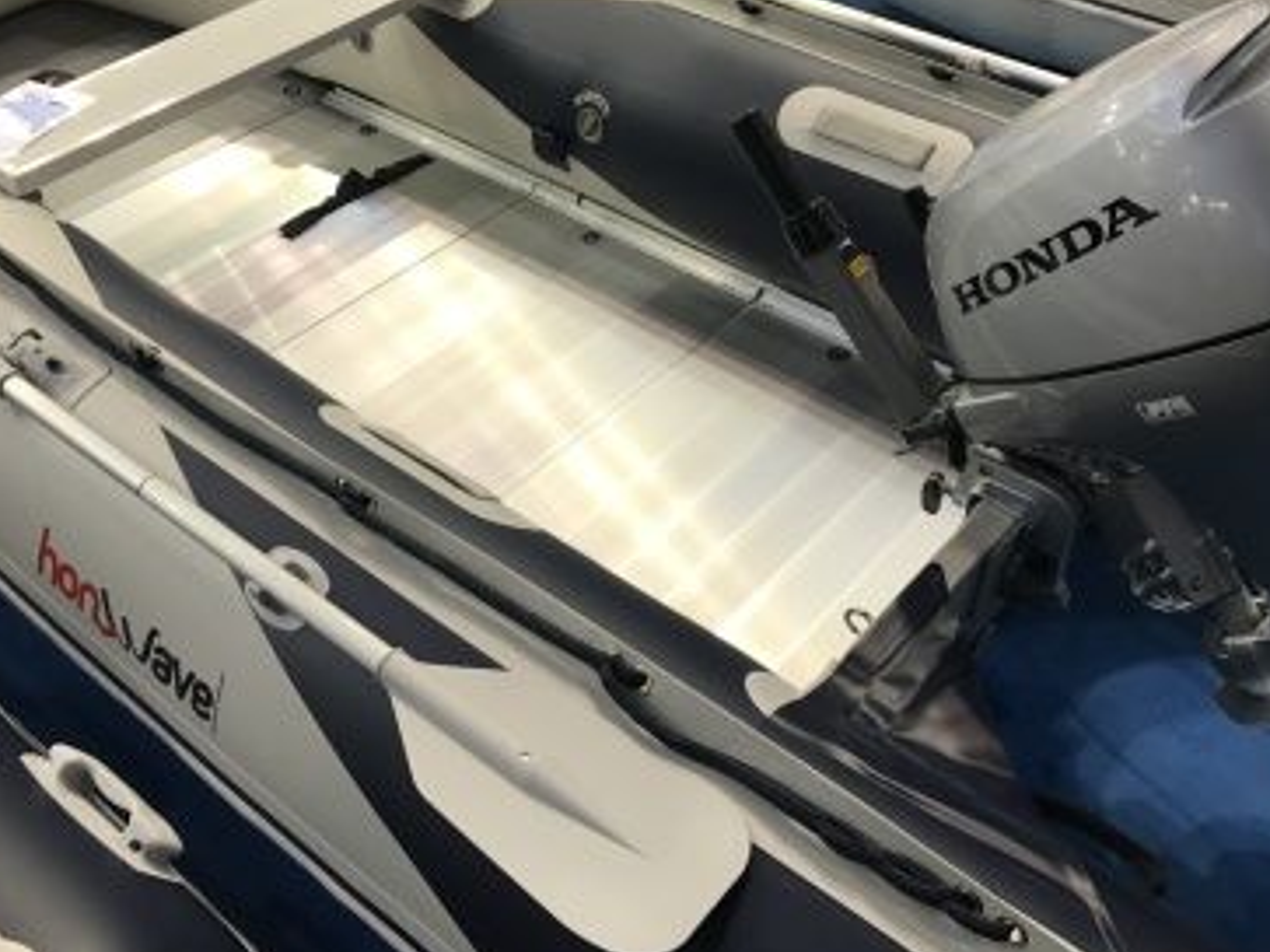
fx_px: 1357
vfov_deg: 38.5
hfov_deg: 50.1
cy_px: 374
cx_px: 584
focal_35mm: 37
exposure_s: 1/99
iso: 40
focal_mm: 3.99
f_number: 1.8
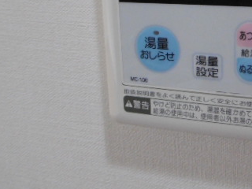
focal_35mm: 48
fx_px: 349
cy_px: 11
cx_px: 224
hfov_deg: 37.2
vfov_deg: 28.8
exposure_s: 1/40
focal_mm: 4.3
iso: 400
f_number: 3.1
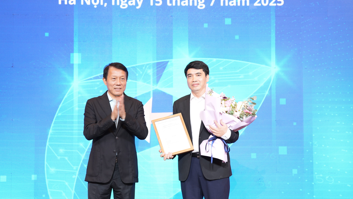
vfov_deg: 12.1
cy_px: 96
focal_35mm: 100
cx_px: 177
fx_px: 936
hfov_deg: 21.4
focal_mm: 95
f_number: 3.2
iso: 320
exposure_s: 1/50
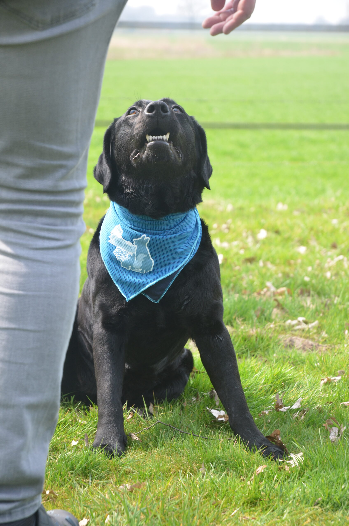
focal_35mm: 105
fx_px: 1533
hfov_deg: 13.0
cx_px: 174
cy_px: 263
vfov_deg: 19.5
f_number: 5
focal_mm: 70
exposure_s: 1/400
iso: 400
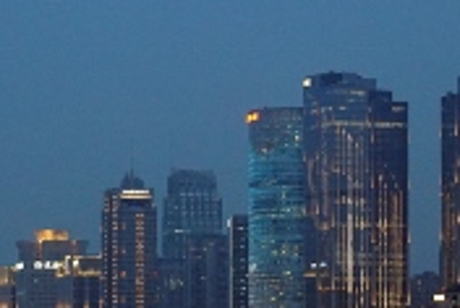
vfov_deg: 6.8
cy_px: 202
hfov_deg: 10.1
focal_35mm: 204
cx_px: 230
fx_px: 2611
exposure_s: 1/100
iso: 2500
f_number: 5.6
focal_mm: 60
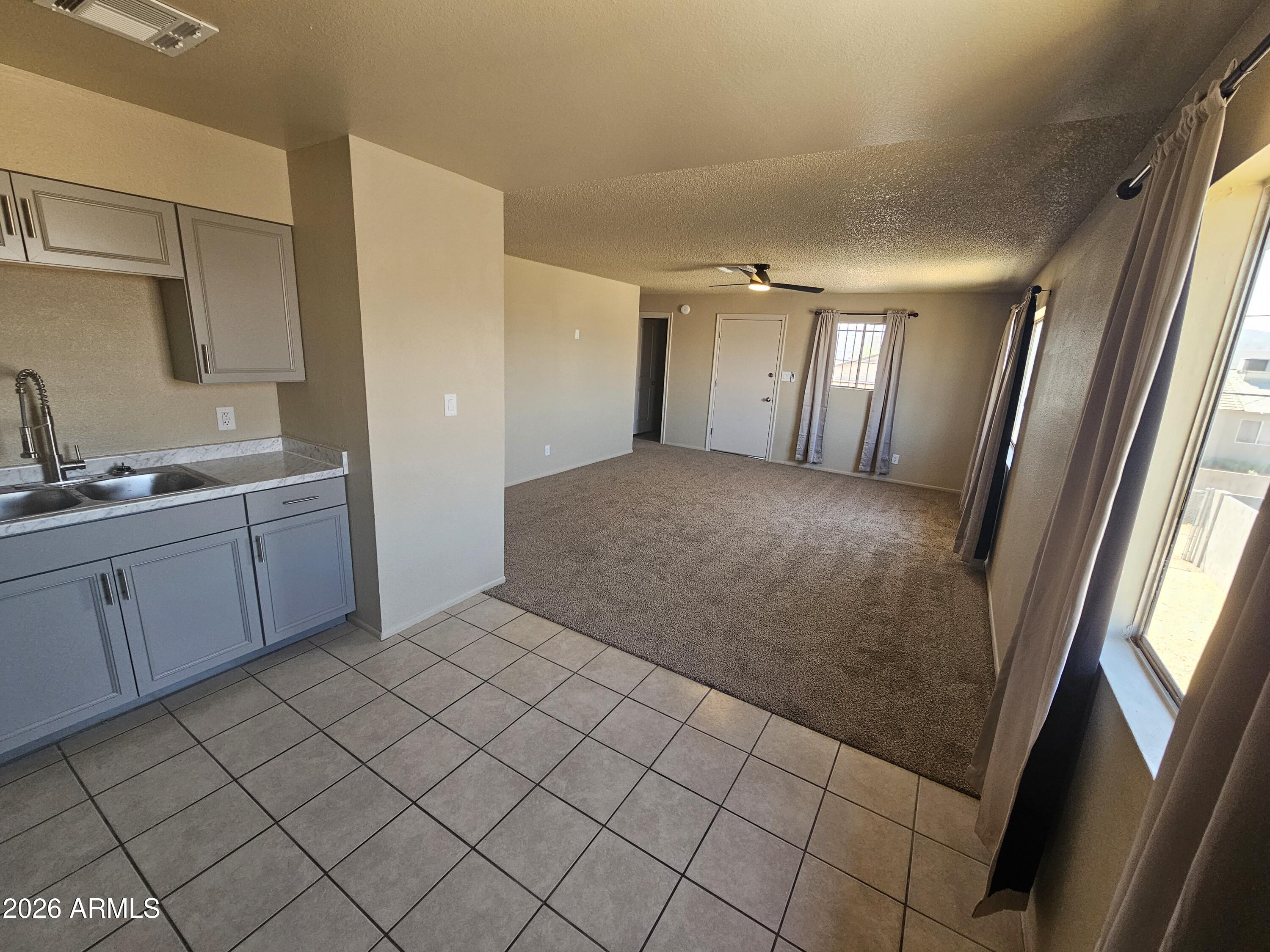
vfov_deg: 89.9
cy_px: 476
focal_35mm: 13
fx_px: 477
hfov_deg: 106.2
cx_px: 635
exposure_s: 1/77.4
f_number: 2.2
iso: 100
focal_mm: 2.2
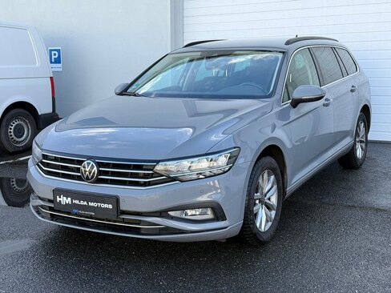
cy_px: 146
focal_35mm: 48
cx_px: 196
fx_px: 542
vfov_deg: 30.3
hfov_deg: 39.7
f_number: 1.78
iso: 80
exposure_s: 1/513
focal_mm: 6.76
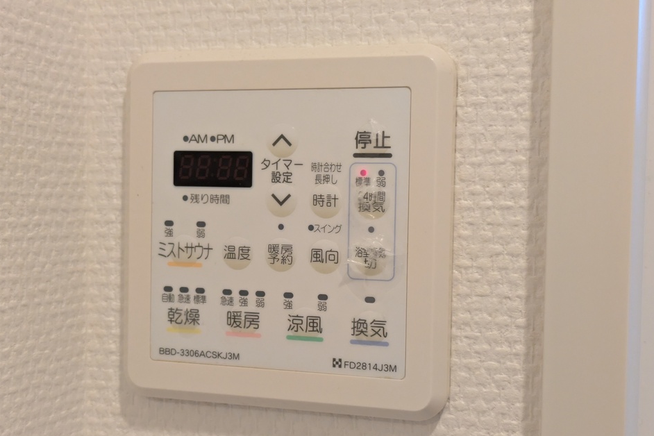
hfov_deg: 36.9
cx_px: 327
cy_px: 249
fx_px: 981
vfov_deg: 25.0
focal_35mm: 54
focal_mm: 5.43
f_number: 1.89
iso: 233
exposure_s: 1/40
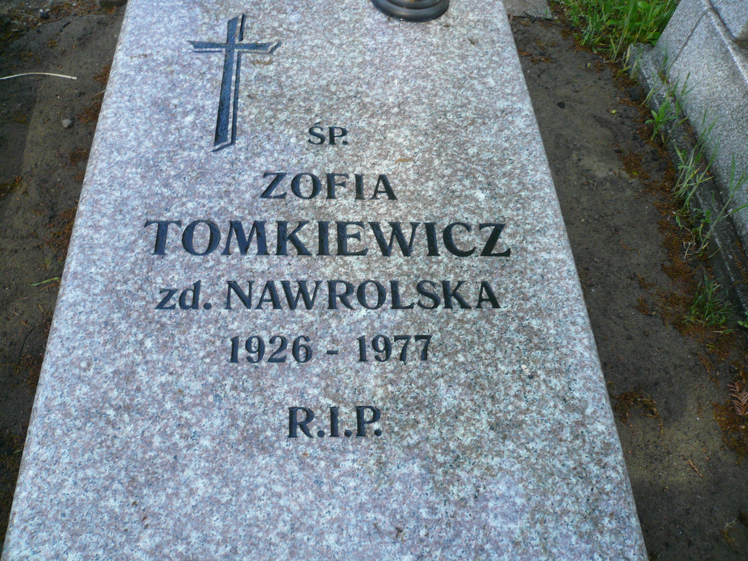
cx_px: 374
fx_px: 605
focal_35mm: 28
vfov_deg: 49.7
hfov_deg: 63.4
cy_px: 280
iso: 100
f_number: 2.8
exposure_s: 1/200
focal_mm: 4.6
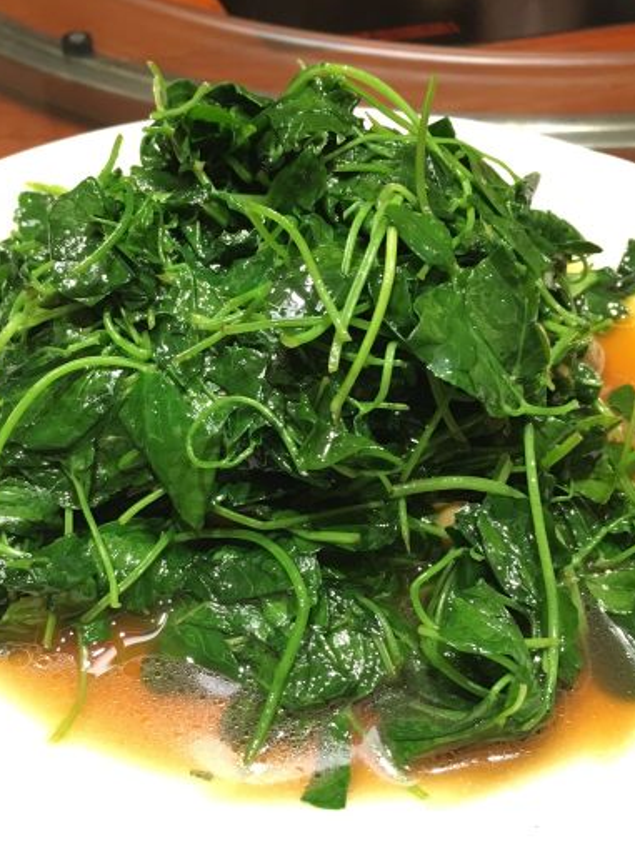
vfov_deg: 46.6
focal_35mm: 40
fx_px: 978
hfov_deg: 36.0
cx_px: 311
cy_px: 488
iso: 200
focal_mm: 4.15
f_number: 2.2
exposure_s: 1/25
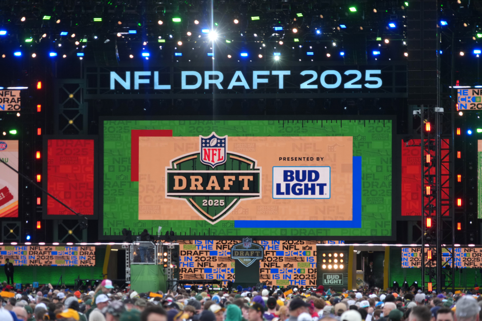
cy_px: 160
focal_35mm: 201
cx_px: 241
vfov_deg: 6.8
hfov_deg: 10.2
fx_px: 2691
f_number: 6.3
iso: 640
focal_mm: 201
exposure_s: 1/160
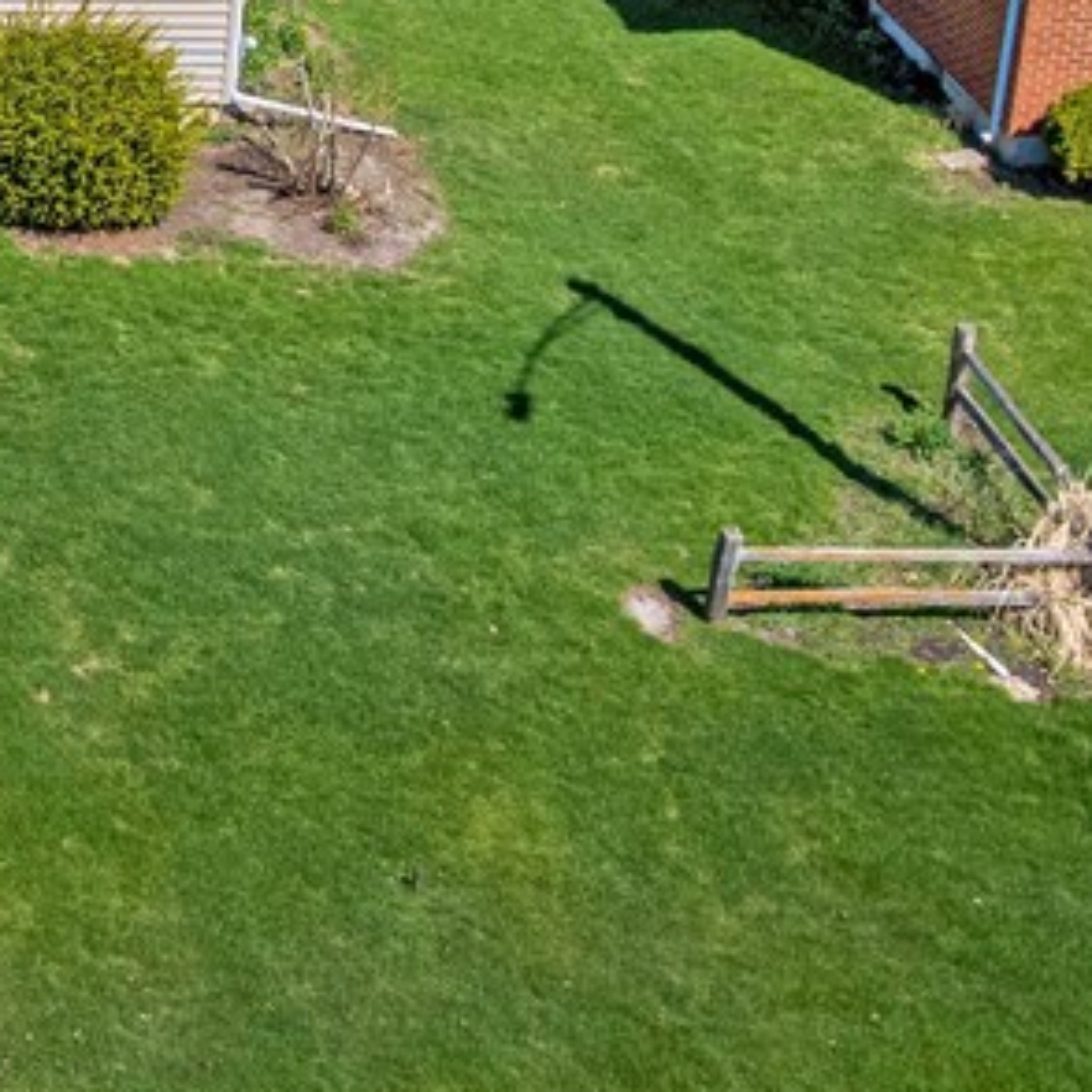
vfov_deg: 16.3
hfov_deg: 15.4
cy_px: -145
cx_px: -604
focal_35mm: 103
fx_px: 3676
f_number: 2.8
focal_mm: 8.38
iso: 110
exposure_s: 1/2500
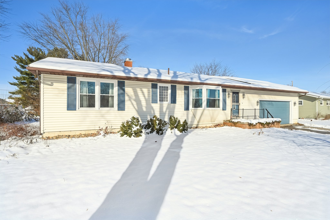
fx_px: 169
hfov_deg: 88.5
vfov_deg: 65.9
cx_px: 165
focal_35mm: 18
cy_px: 110
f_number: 4
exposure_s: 1/6000
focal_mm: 18.5
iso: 400
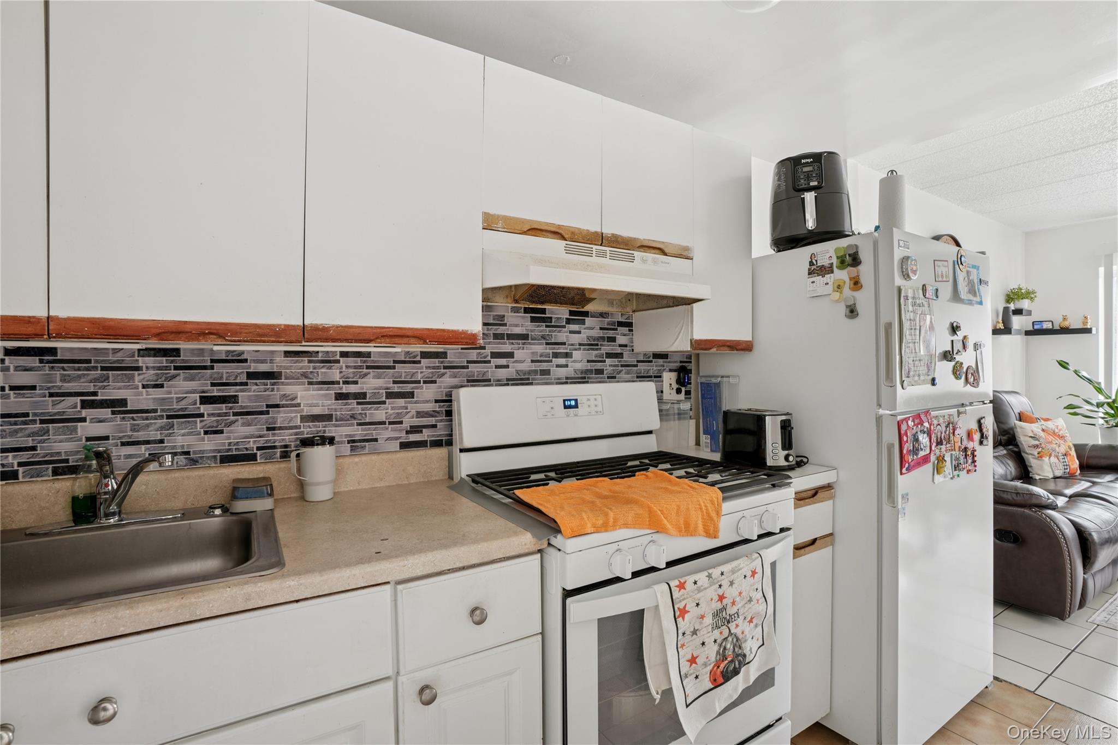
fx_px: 497
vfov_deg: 73.7
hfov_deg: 96.7
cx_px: 559
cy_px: 372
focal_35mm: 16
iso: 100
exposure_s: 5
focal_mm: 16
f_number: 11
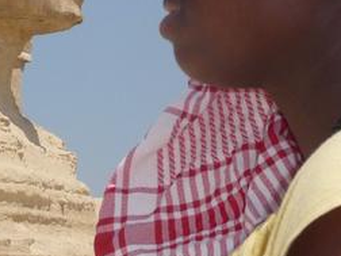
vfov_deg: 11.8
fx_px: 1231
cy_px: 35
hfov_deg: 15.7
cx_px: 69
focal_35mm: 125
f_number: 10
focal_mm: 7.6
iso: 100
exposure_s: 1/200
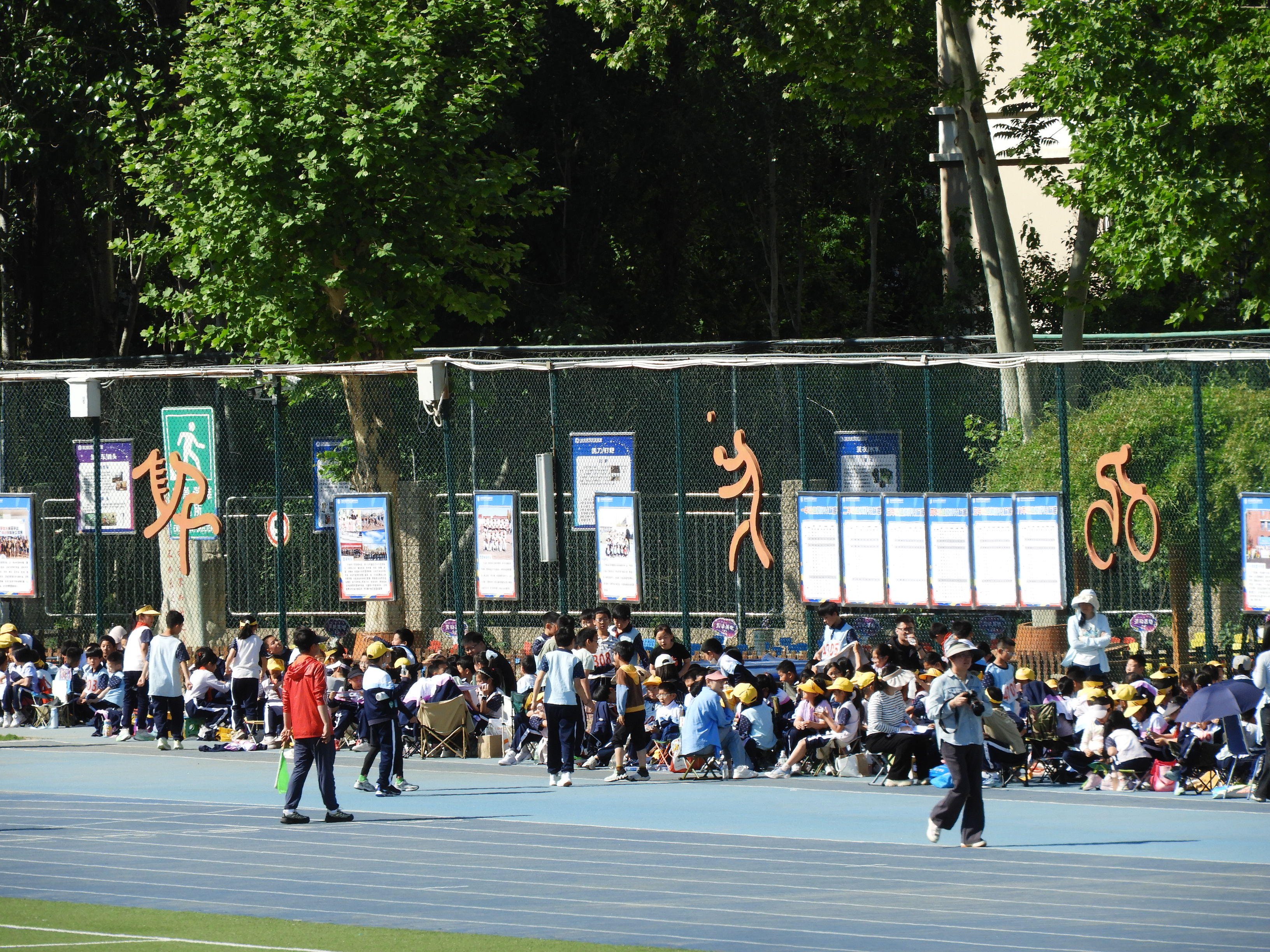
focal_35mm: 400
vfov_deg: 3.7
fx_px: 14675
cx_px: 635
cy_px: 476
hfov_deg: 5.0
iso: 100
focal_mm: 71.7
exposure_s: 1/400
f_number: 5.6
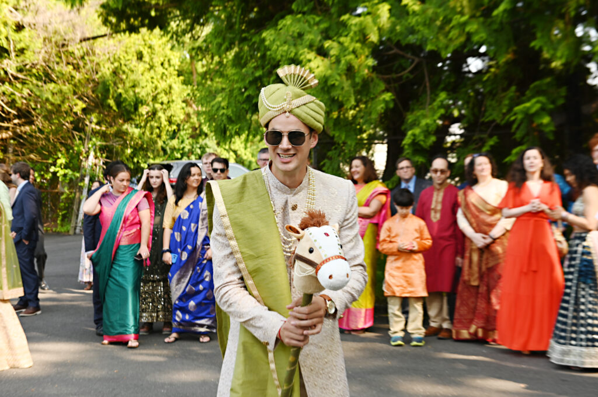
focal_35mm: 58
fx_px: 963
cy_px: 198
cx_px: 299
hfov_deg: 34.5
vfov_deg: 23.3
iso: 160
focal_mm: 58
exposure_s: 1/125
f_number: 7.1
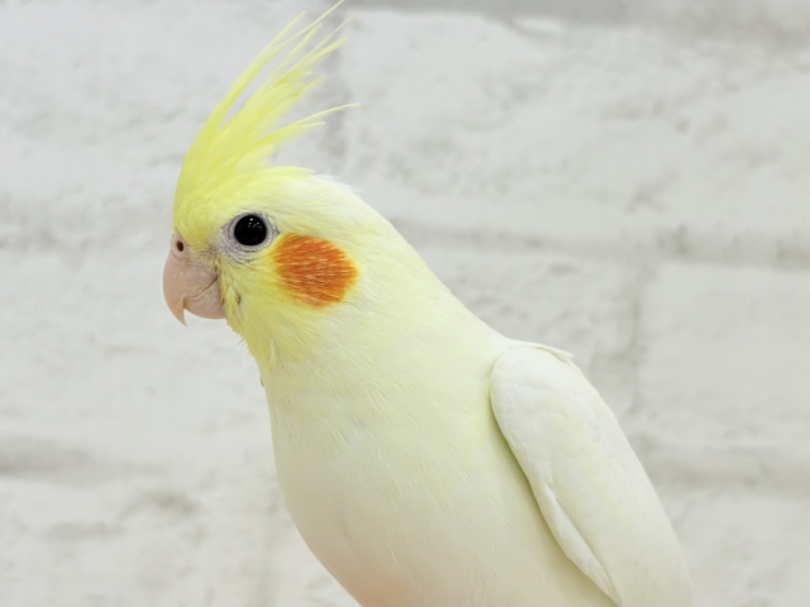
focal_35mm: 52
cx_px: 405
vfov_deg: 28.0
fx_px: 1217
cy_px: 304
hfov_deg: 36.8
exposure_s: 1/100
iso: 64
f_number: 1.6
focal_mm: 5.96
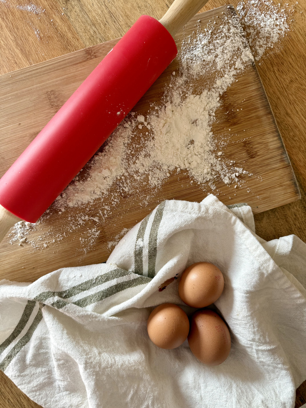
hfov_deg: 56.8
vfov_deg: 71.6
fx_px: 283
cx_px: 153
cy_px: 204
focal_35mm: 24
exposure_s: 1/121
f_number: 1.78
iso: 100
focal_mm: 6.76
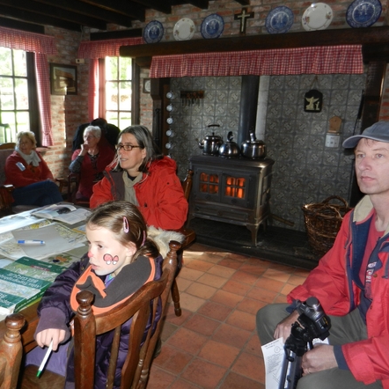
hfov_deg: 53.4
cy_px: 193
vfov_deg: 54.0
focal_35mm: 30
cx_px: 146
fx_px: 381
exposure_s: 1/30
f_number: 3.5
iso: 220
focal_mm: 4.5
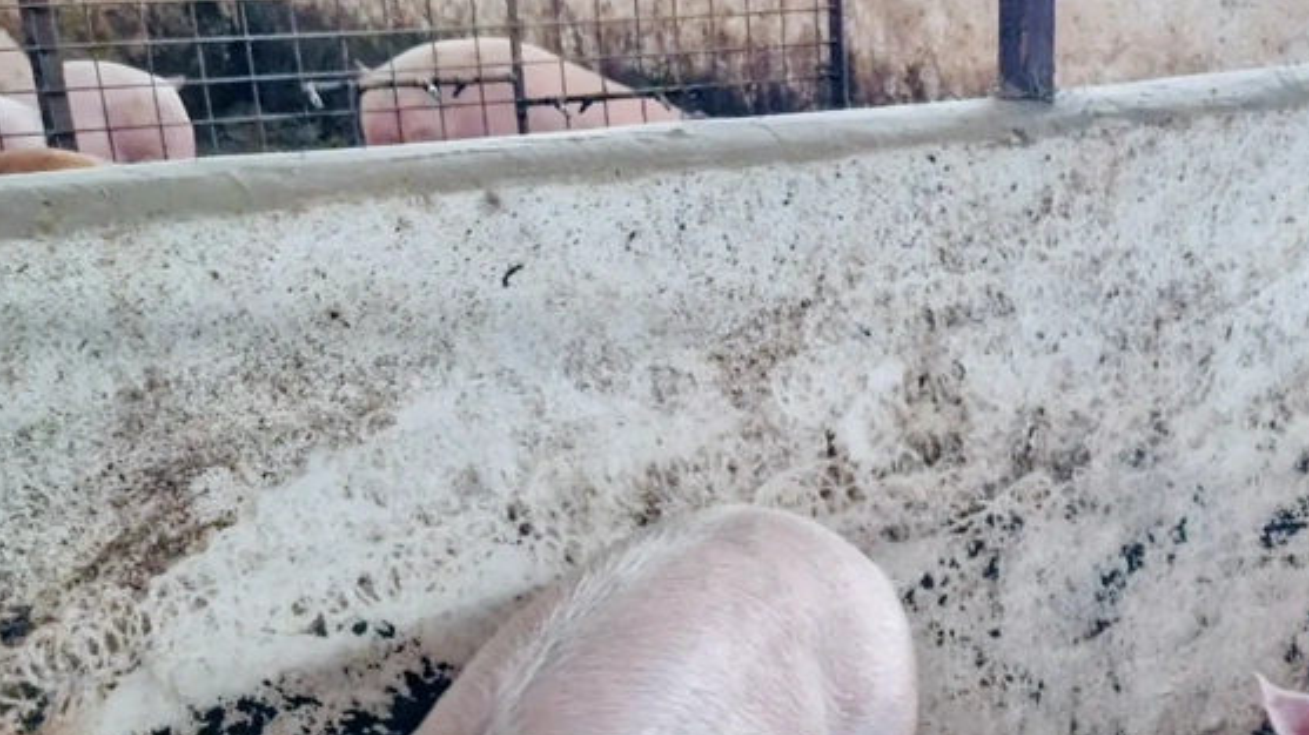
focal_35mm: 60
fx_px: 2082
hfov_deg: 33.9
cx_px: 1034
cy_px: 963
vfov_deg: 18.6
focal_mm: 5.4
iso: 800
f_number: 1.8
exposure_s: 1/100
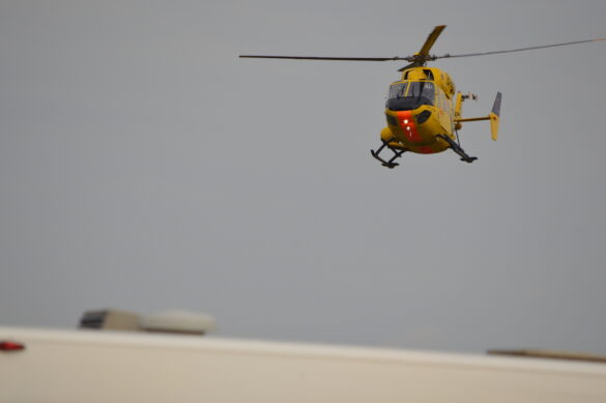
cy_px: 202
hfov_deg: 4.6
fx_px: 7568
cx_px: 303
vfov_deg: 3.0
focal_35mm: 450
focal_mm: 300
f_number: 7.1
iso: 360
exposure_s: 1/2000
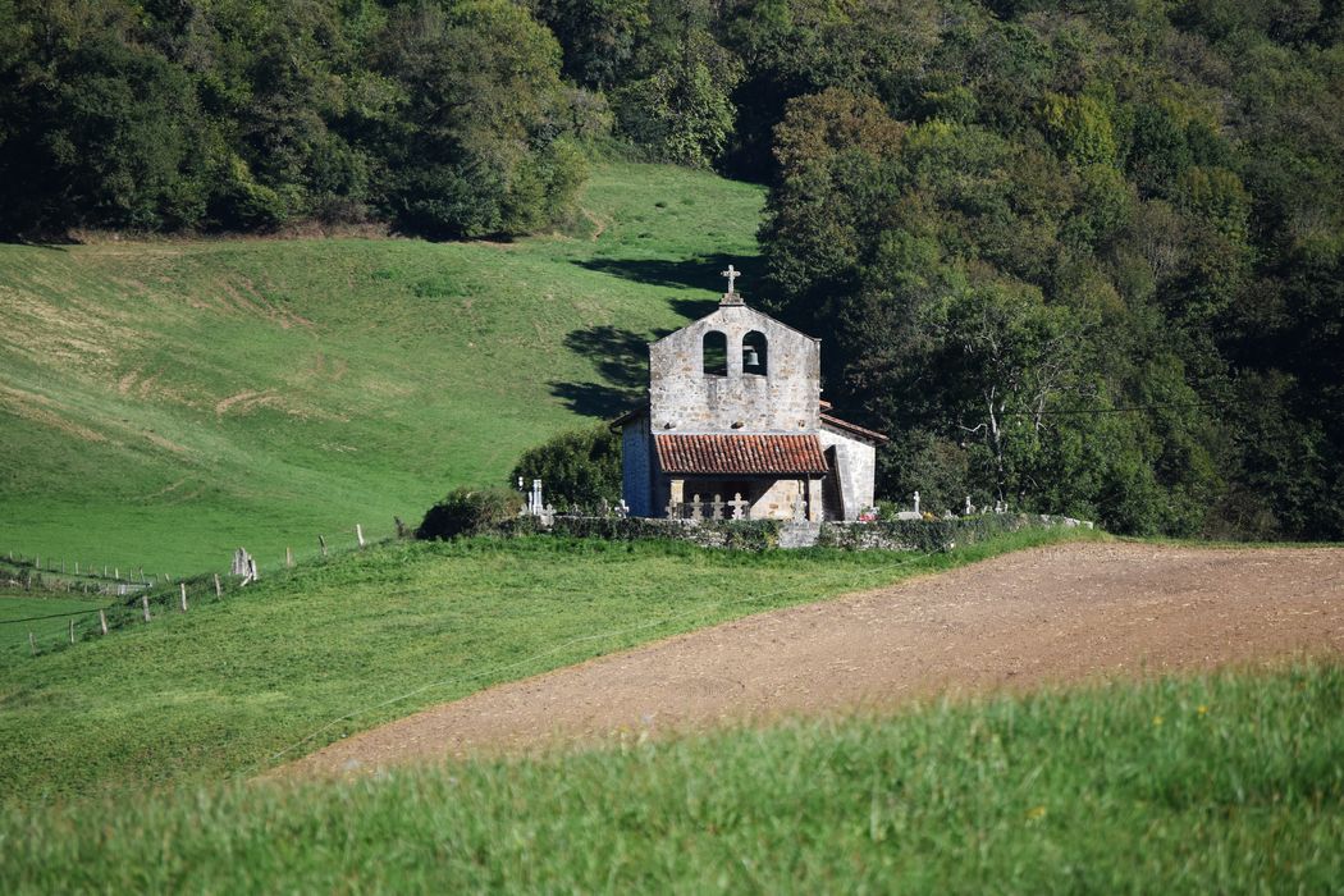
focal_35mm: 300
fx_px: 11199
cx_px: 672
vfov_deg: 4.6
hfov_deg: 6.9
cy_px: 448
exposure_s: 1/1250
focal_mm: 200
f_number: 5.6
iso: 400
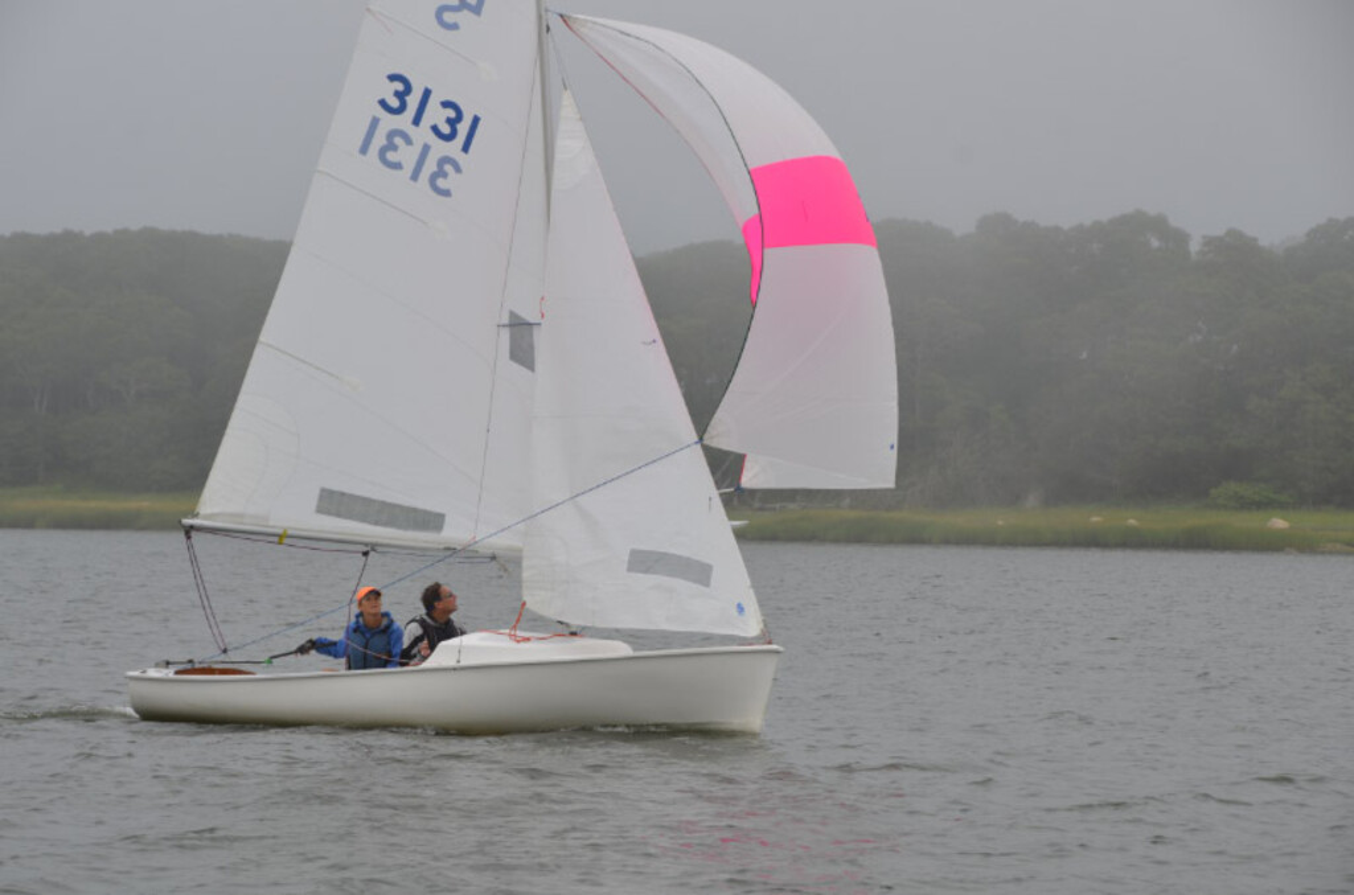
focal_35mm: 142
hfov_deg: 14.4
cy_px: 448
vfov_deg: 9.6
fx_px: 5346
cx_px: 677
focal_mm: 95
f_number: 8
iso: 100
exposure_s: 1/250
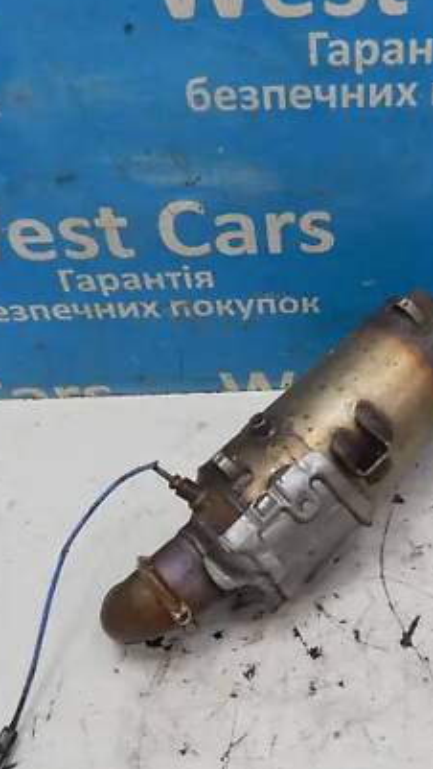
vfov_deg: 50.3
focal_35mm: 40
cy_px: 338
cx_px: 370
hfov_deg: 28.8
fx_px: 815
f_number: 3
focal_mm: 4
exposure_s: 1/80
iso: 400
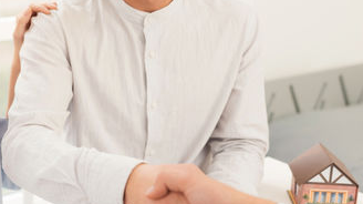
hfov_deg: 32.1
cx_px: 125
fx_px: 625
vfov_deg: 18.5
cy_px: 88
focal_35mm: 65
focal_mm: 24
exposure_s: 1/200
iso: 320
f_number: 2
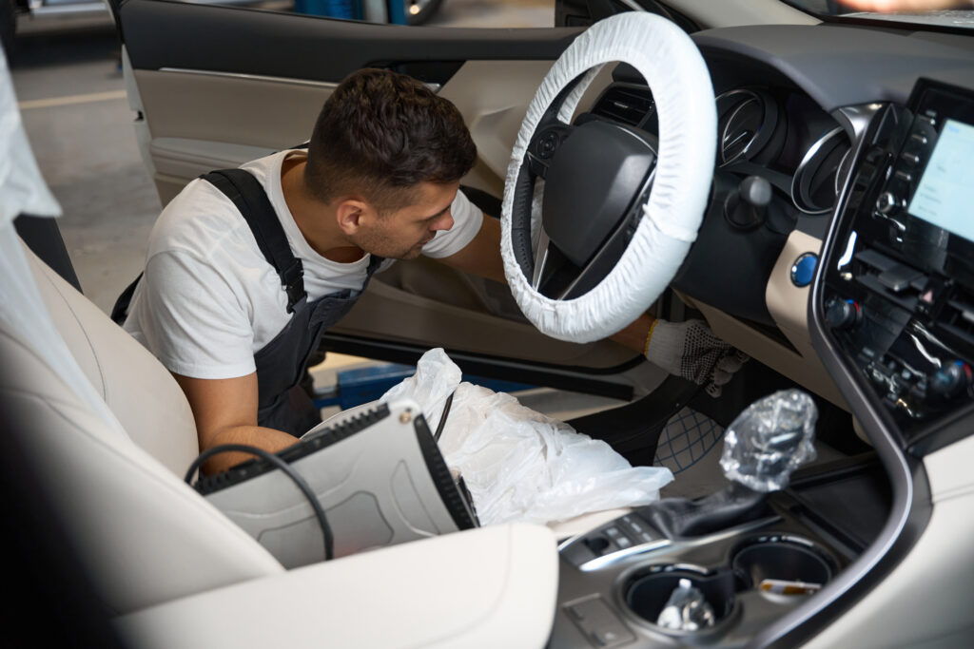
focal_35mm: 43
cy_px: 324
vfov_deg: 31.3
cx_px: 487
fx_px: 1158
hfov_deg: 45.6
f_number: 2.8
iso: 640
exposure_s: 1/200
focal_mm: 42.8
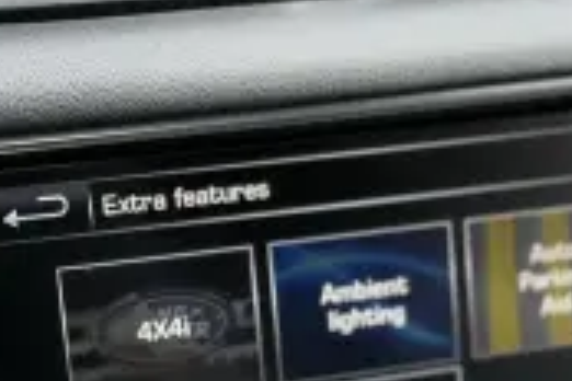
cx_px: 293
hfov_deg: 19.8
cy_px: 368
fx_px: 1636
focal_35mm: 103
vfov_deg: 13.1
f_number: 1.78
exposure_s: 1/188
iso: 160
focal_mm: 6.76
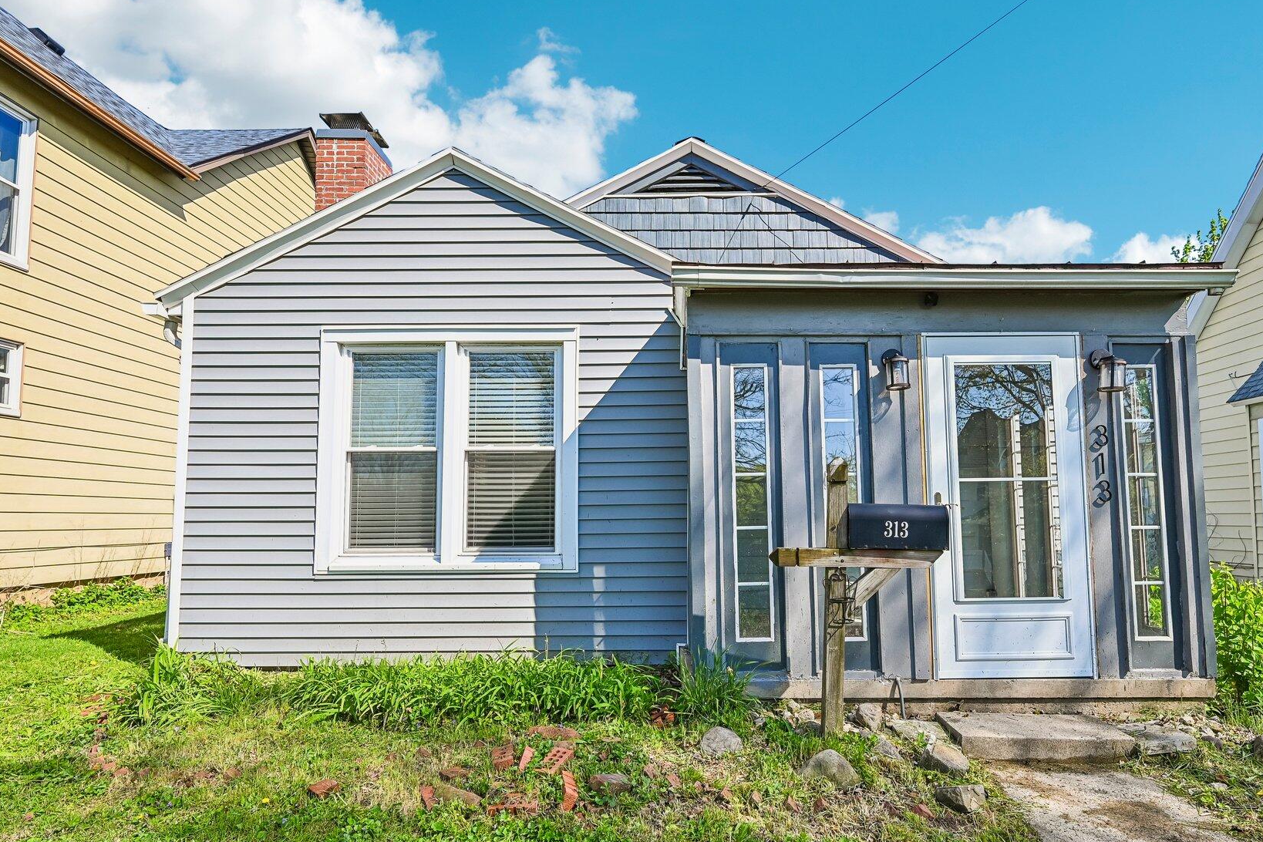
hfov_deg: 83.8
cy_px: 468
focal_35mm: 20
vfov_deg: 61.8
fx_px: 702
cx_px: 677
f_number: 4.8
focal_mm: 16
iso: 400
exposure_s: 1/1000
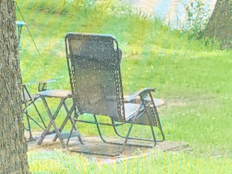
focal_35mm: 165
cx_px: 32
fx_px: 1105
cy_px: 623
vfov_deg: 7.3
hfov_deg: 11.9
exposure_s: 1/52
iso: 64
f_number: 1.8
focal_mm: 6.4
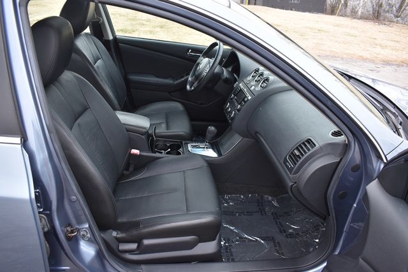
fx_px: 306
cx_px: 204
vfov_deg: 48.0
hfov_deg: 67.4
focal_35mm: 27
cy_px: 136
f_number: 5
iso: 400
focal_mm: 18
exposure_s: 1/250
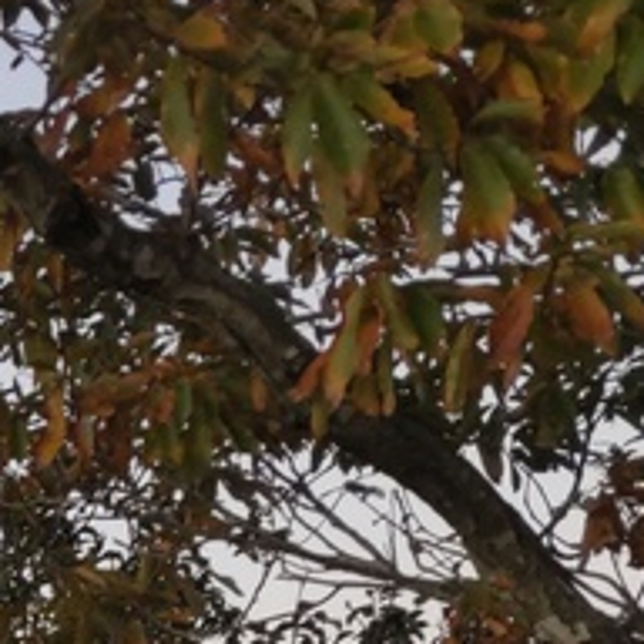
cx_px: -808
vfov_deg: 13.8
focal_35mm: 115
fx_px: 2421
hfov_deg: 12.5
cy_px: 1083
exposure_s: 1/100
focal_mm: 4.8
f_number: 1.79
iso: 136
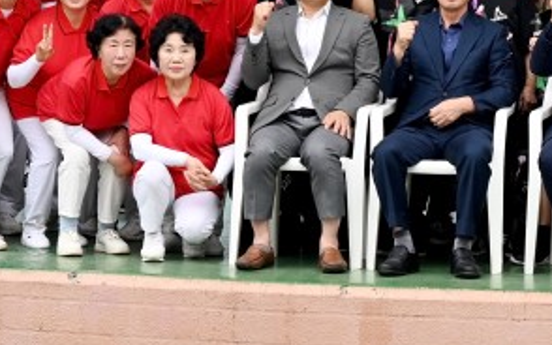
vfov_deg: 5.8
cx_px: 190
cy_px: -65
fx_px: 3401
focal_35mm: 226
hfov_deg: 9.3
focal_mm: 51
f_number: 5.6
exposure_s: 1/200
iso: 160
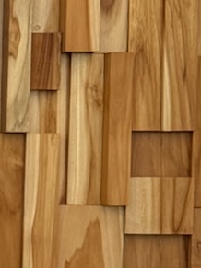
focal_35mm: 169
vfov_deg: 11.6
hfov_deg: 7.5
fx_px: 1309
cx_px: -432
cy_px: 237
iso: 250
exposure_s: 1/60
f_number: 1.78
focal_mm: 6.76
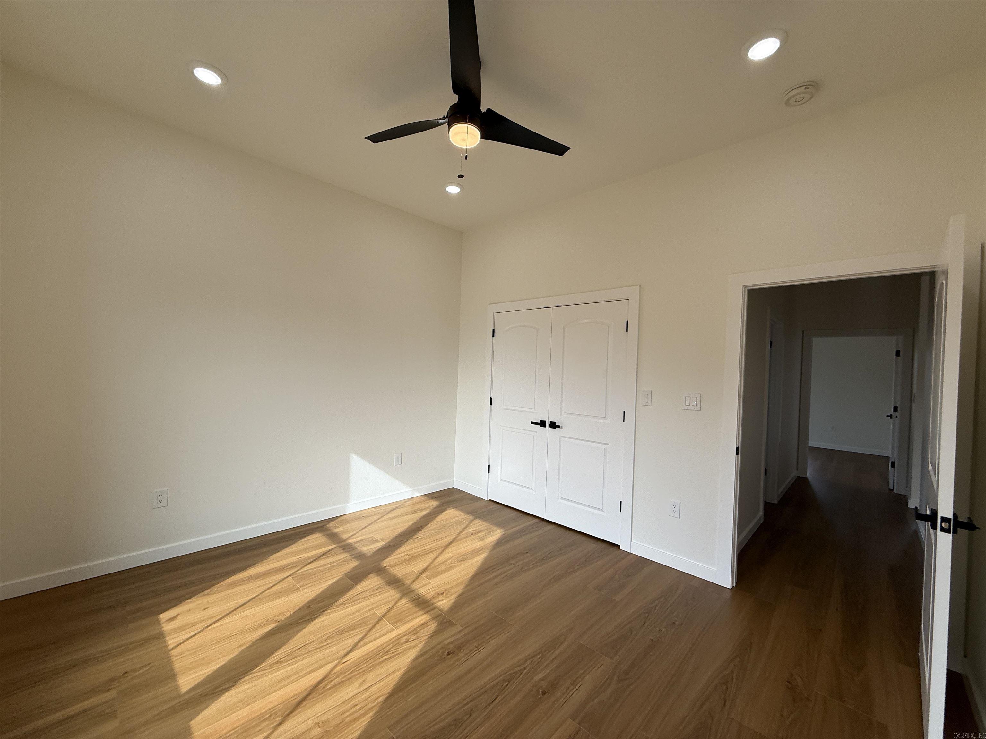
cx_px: 493
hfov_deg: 102.1
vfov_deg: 85.7
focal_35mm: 14
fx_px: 399
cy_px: 370
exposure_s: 1/301
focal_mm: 2.22
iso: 50
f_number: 2.2
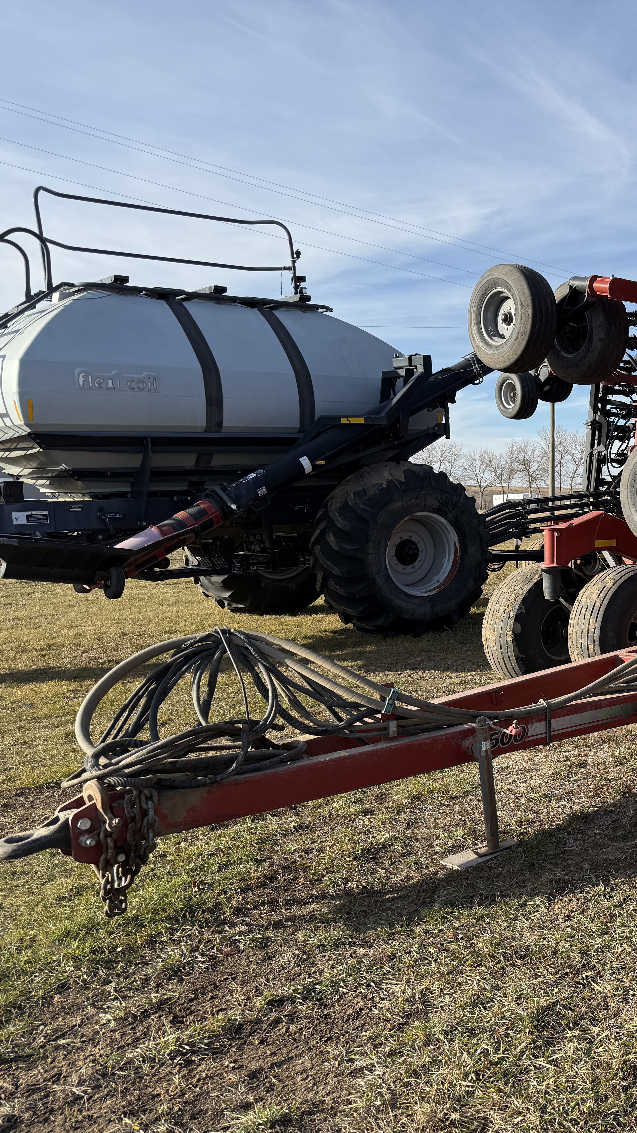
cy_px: 565
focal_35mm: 35
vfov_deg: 56.6
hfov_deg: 29.9
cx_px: 720
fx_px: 1051
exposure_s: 1/2445
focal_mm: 6.76
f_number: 1.78
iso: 80
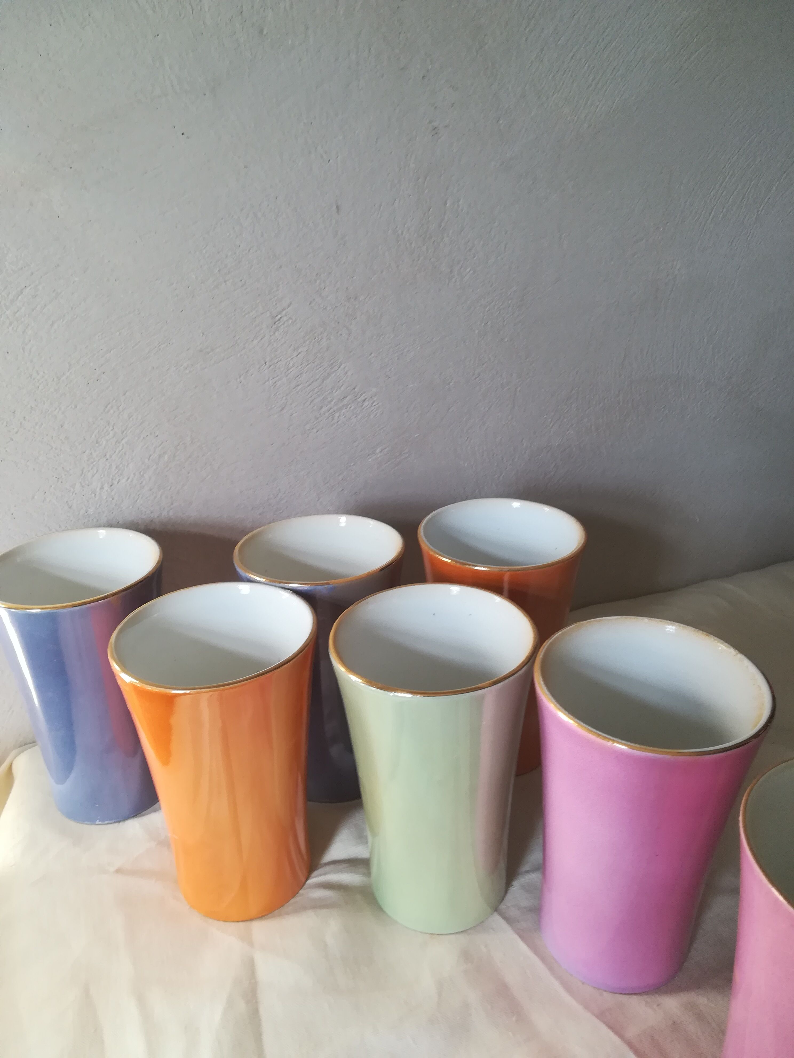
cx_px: 397
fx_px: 795
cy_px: 529
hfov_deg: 53.1
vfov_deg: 67.3
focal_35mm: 26
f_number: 2.2
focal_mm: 3.83
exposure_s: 1/40
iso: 100
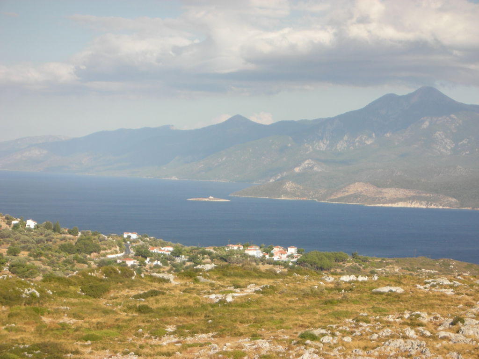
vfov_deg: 14.1
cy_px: 180
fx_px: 1453
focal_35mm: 105
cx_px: 240
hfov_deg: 18.7
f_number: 5.4
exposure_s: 1/230
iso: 50
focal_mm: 17.4
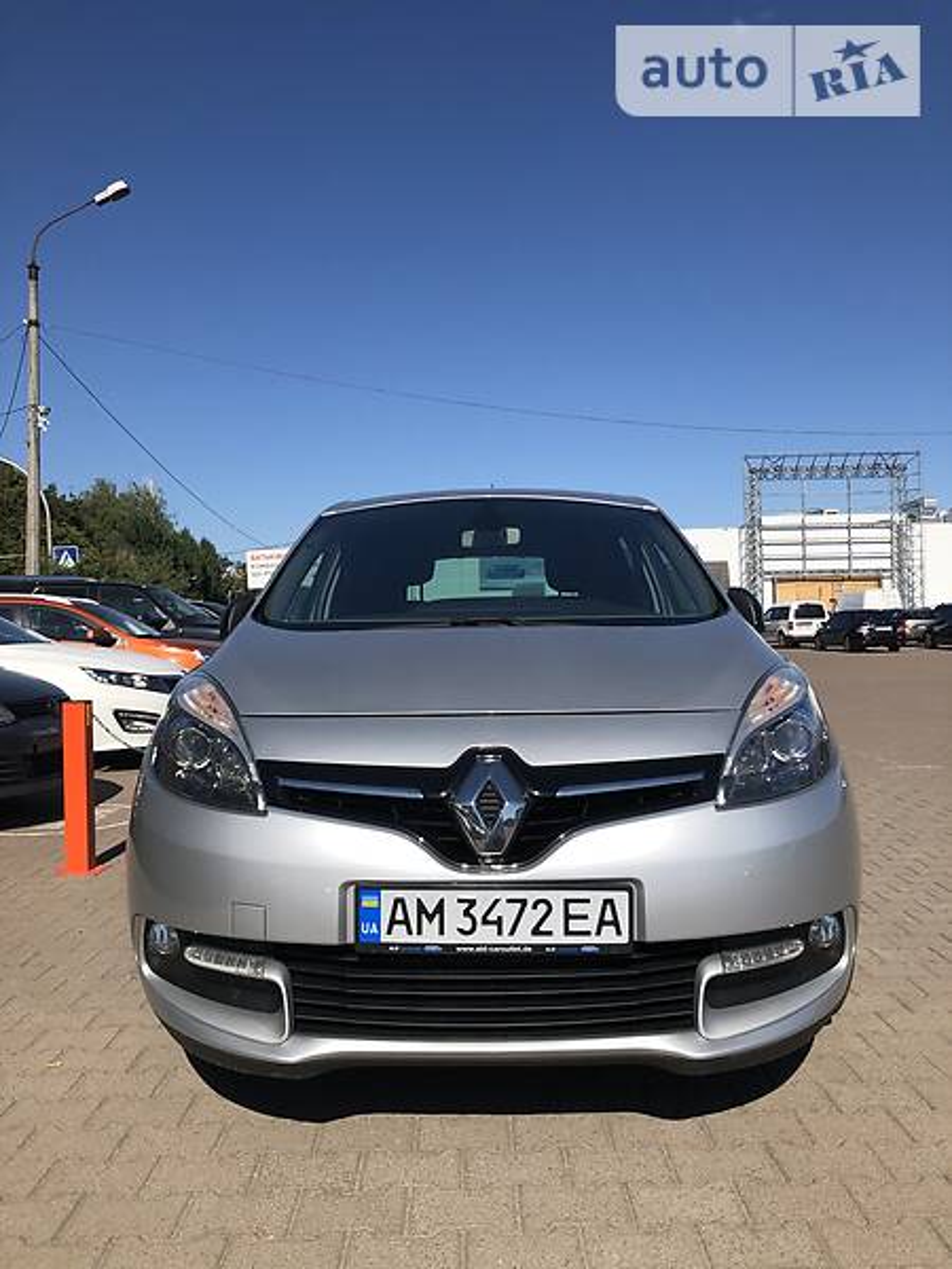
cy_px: 634
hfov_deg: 49.7
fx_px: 1027
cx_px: 476
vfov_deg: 63.4
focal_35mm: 28
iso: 20
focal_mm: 4
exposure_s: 1/2825
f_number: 1.8
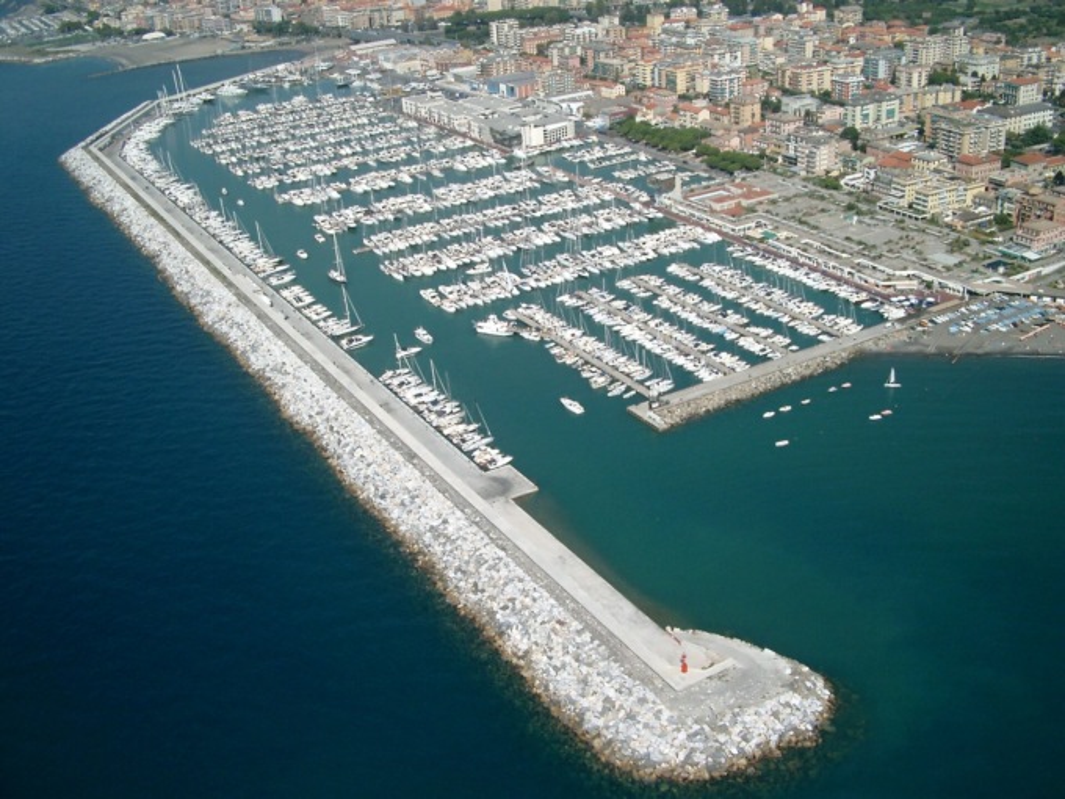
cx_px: 532
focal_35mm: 37
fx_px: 1138
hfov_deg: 50.1
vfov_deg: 38.7
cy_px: 400
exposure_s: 1/1600
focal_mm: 7.6
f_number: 5
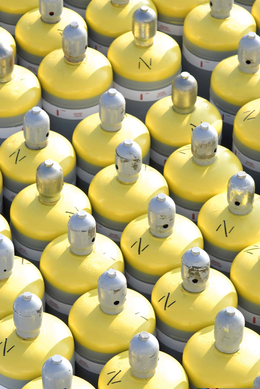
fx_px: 1701
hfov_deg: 8.7
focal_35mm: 158
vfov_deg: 13.0
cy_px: 194
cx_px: 130
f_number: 7.1
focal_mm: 105
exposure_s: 1/100
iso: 100
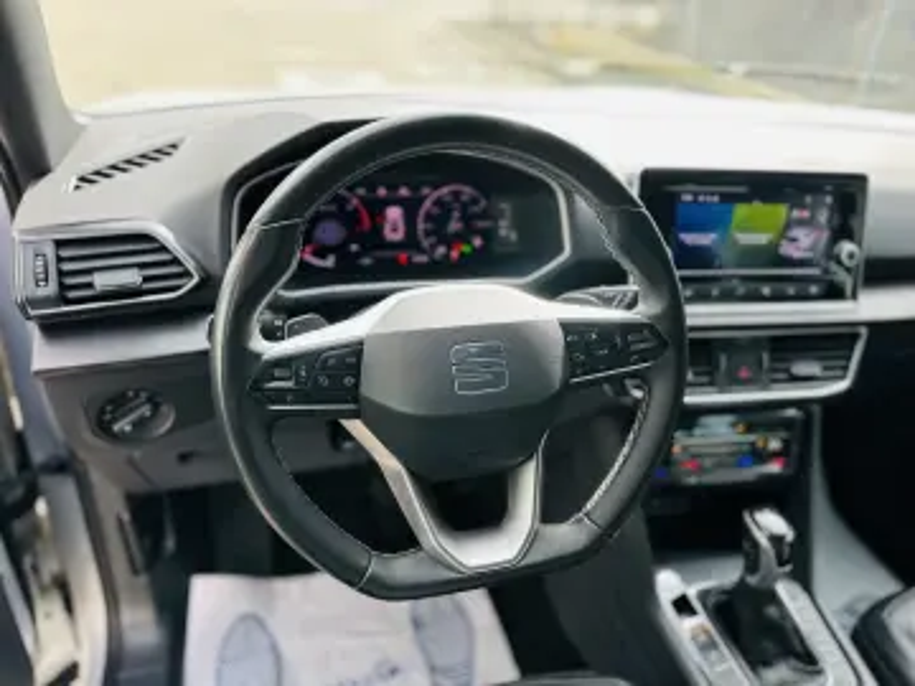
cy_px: 343
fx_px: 634
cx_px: 458
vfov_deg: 56.8
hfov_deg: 71.6
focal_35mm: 24
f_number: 1.78
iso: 80
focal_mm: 6.86
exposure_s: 1/402
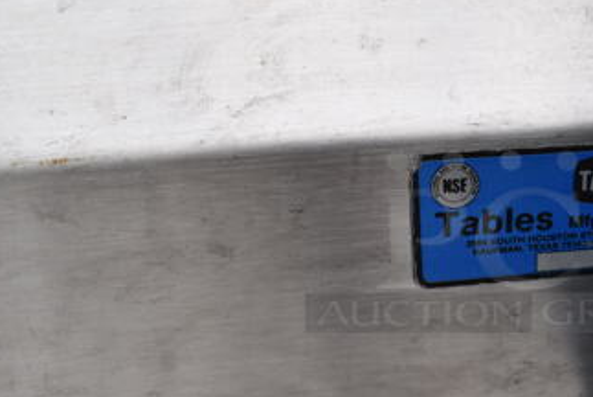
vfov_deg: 26.5
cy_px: 235
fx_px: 841
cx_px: 510
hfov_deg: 36.9
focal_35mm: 51
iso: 100
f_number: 8
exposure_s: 1/160
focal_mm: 18
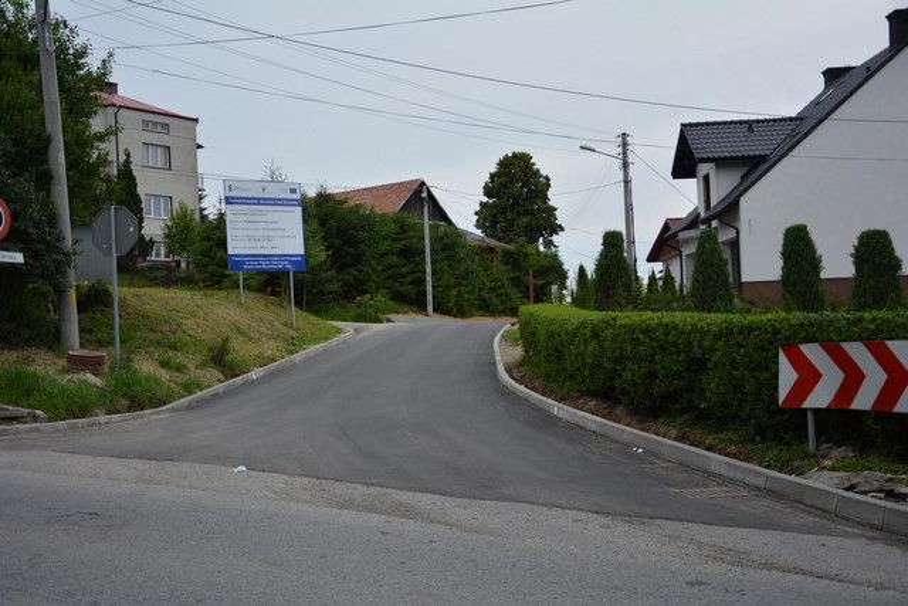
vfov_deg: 28.1
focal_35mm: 48
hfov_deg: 41.1
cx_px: 454
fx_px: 1211
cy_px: 303
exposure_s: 1/1000
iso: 450
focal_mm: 32
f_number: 4.2
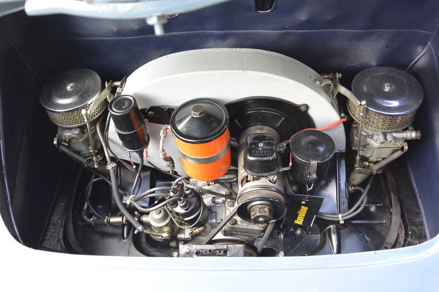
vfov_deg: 42.3
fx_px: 378
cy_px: 146
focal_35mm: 31
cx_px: 220
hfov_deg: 60.3
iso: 400
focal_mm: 11.8
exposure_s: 1/80
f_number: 3.8
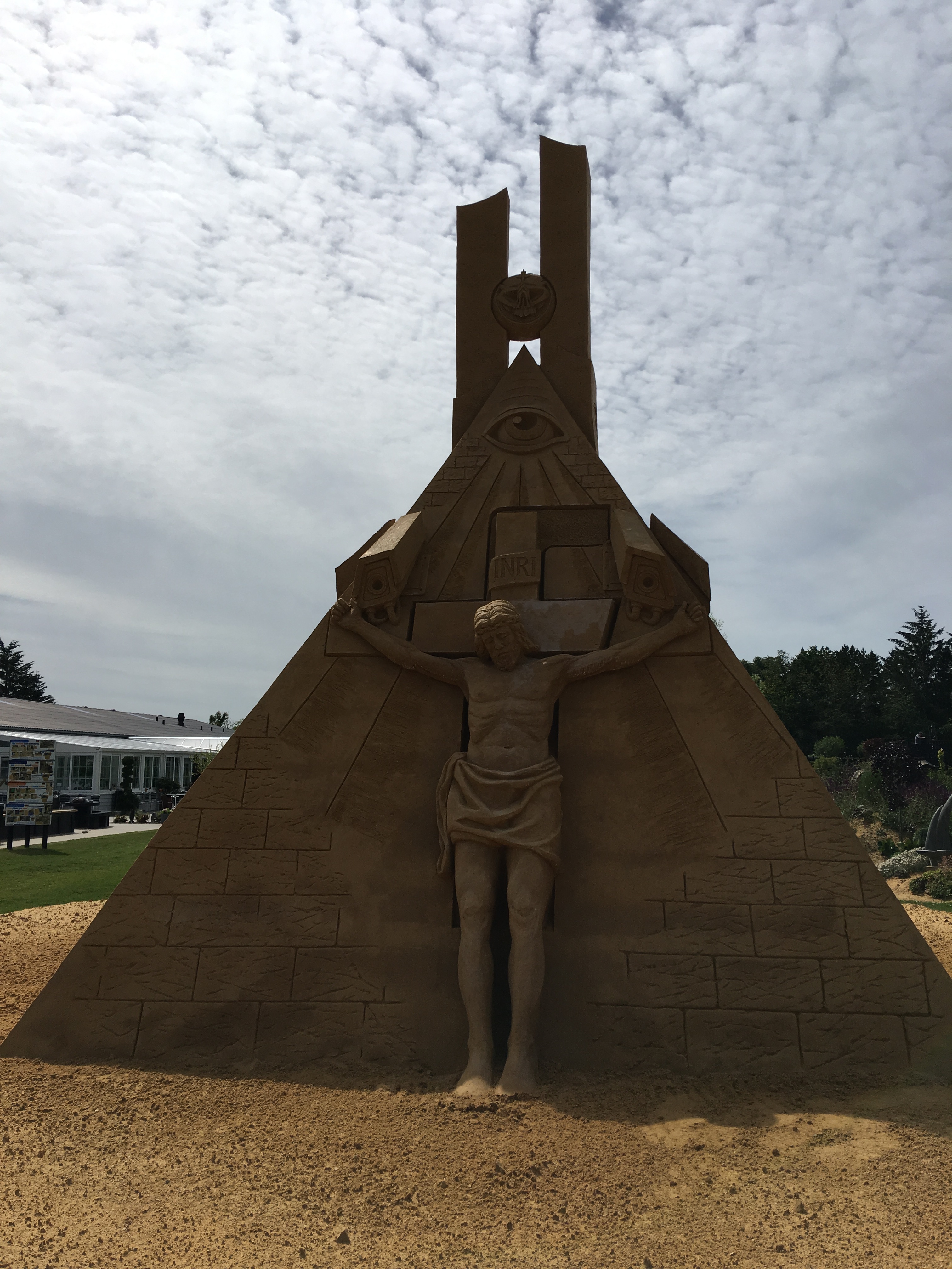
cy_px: 634
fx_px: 1063
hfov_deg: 48.2
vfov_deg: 61.7
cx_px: 476
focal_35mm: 29
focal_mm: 4.15
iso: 25
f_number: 2.2
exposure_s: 1/4274
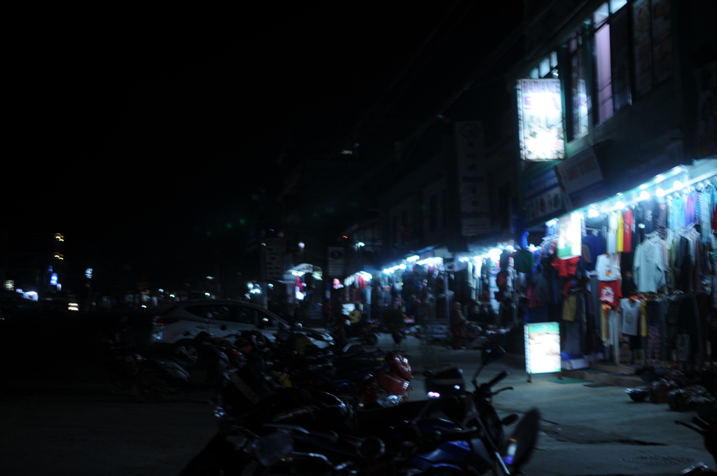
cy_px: 238
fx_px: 1044
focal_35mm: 52
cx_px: 358
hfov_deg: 37.9
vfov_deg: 25.7
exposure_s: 1/13
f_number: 1.8
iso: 200
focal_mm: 35
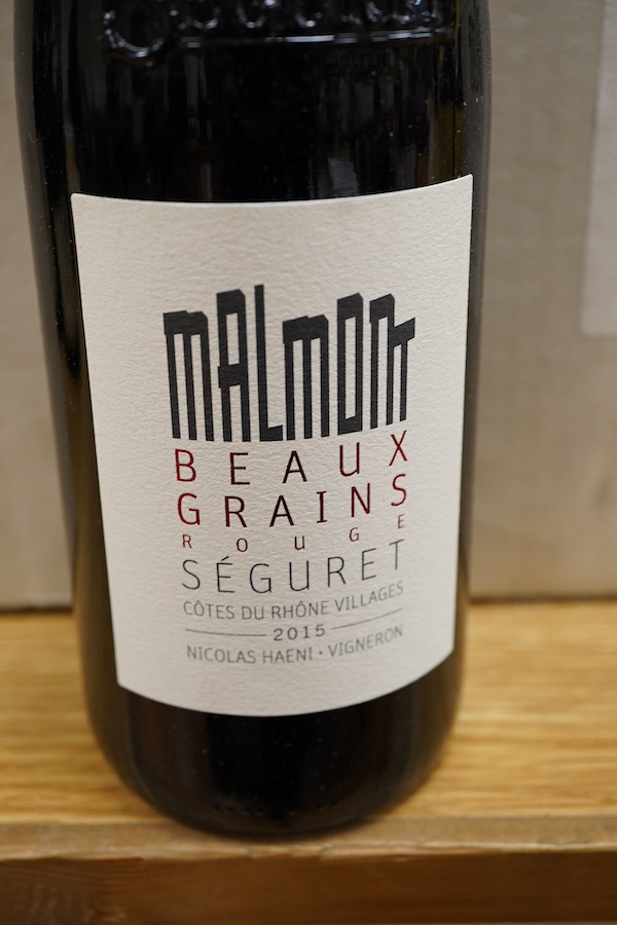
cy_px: 462
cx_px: 308
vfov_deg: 43.6
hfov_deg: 29.9
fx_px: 1157
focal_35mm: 45
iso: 1250
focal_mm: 30
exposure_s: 1/125
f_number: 7.1
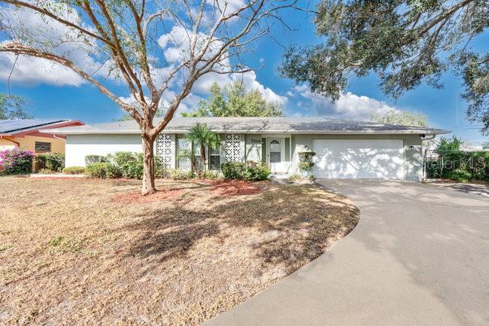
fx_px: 217
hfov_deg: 96.8
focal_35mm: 16
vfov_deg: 73.7
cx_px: 244
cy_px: 163
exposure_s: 1/125
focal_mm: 16
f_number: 9
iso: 100
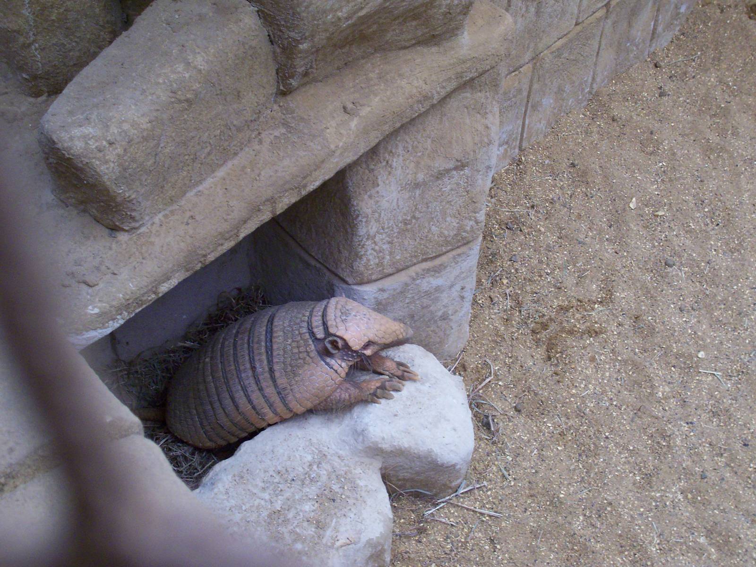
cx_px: 378
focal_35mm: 53
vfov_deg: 27.5
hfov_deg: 36.2
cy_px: 284
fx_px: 1157
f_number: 3.2
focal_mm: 8.7
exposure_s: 1/32
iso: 160
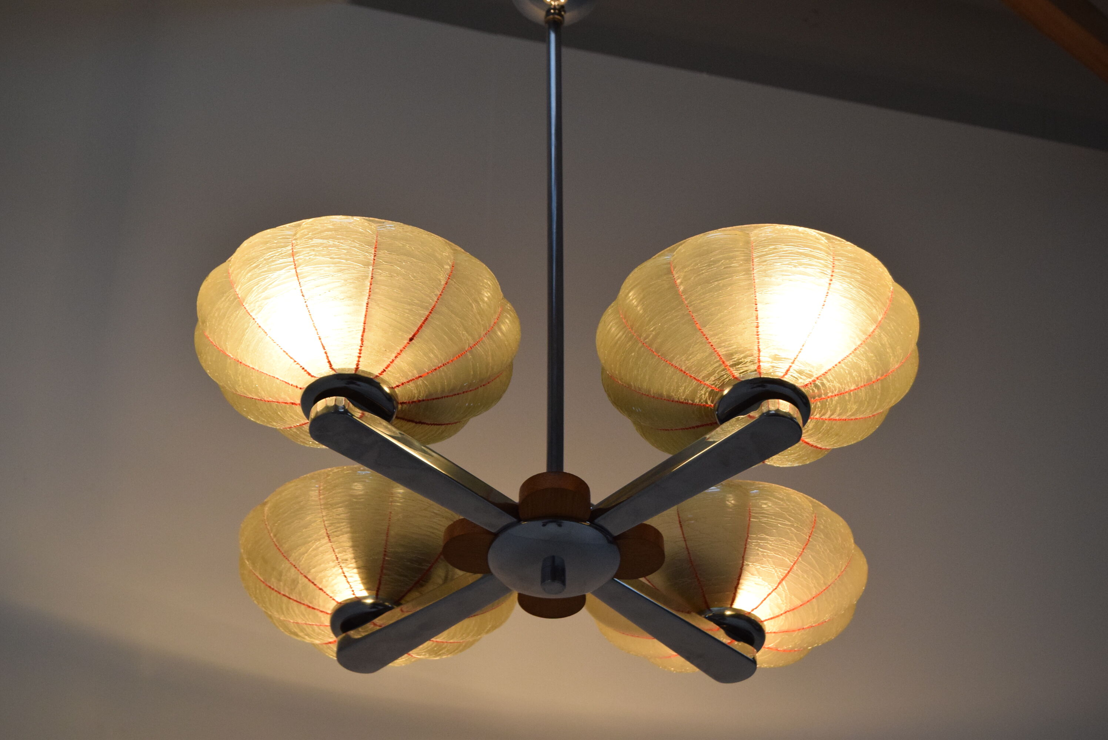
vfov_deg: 18.2
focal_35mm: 75
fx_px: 2310
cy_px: 370
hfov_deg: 27.0
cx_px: 554
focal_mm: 50
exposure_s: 1/200
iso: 1600
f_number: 7.1
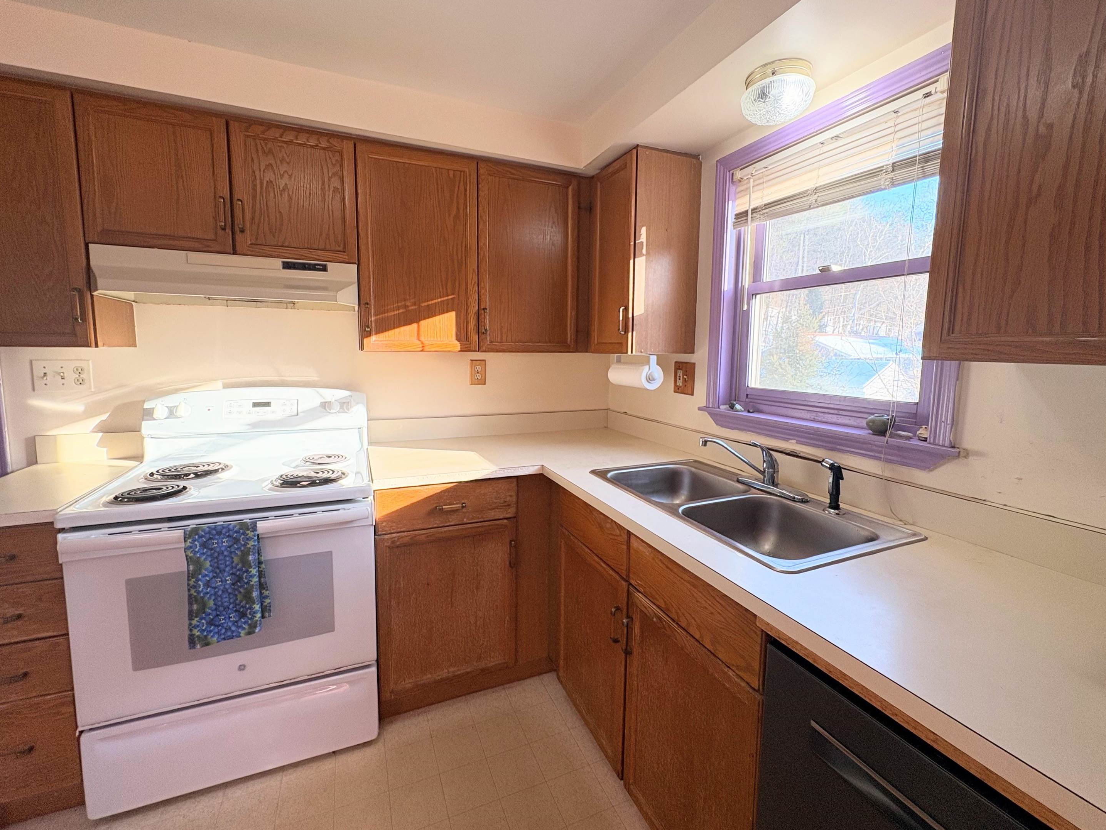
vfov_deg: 81.7
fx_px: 479
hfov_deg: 98.2
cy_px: 399
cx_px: 555
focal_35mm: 15
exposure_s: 1/120
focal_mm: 2.22
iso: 125
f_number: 2.2
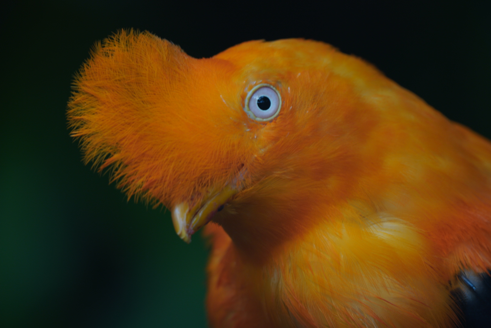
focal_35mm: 900
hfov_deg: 2.3
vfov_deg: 1.5
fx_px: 12283
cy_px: 164
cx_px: 246
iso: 100
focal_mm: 600
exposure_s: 1/40
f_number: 6.3
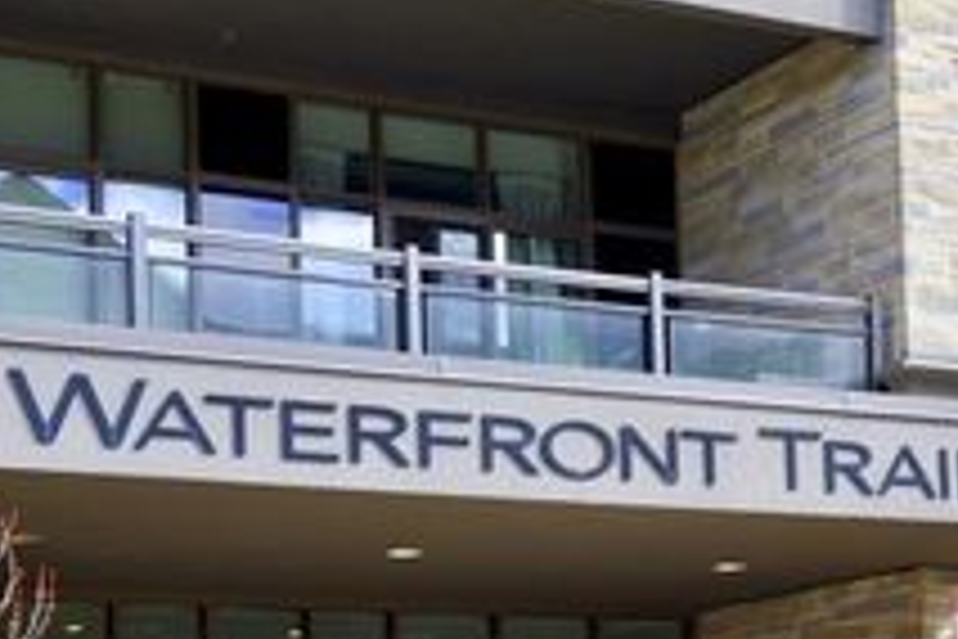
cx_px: 504
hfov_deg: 24.8
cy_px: 664
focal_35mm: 82
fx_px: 2182
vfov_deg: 16.3
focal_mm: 35
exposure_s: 1/320
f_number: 10
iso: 500
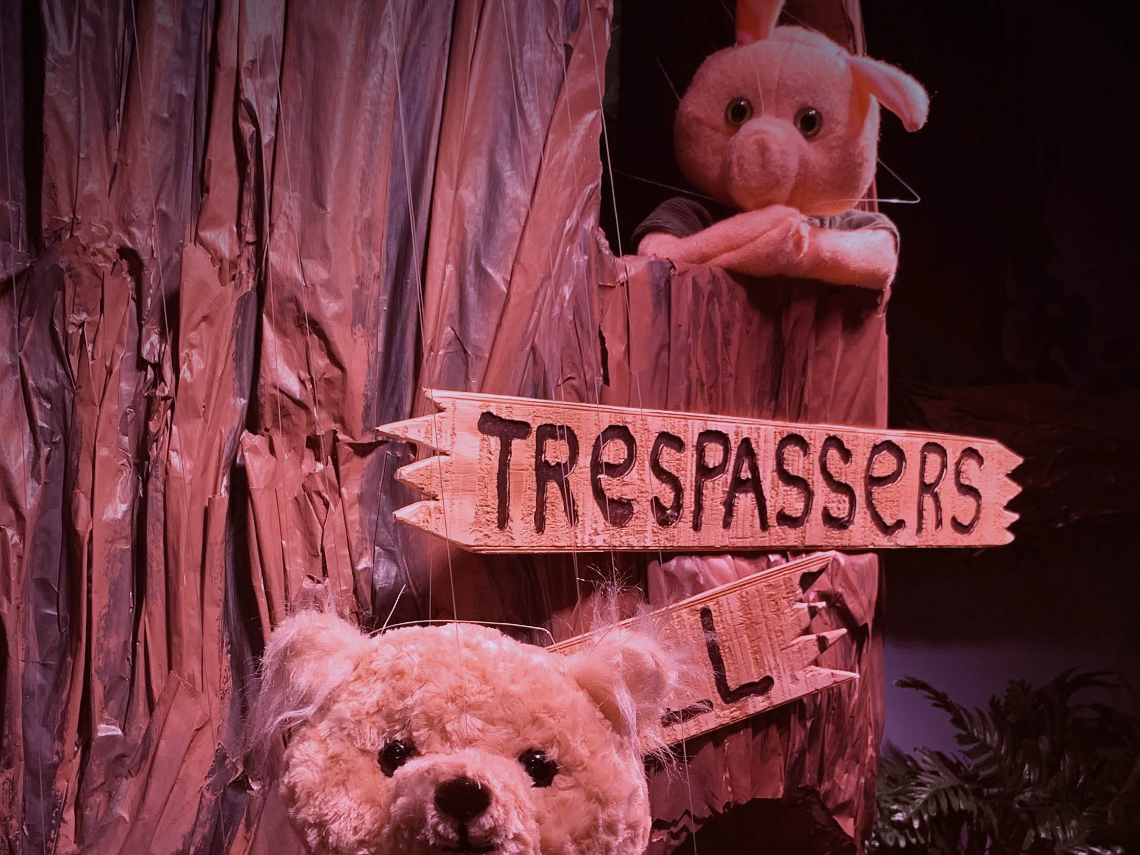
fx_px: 1581
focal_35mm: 48
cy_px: 736
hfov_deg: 39.6
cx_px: 608
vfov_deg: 29.3
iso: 80
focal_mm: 4.25
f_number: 1.8
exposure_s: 1/120
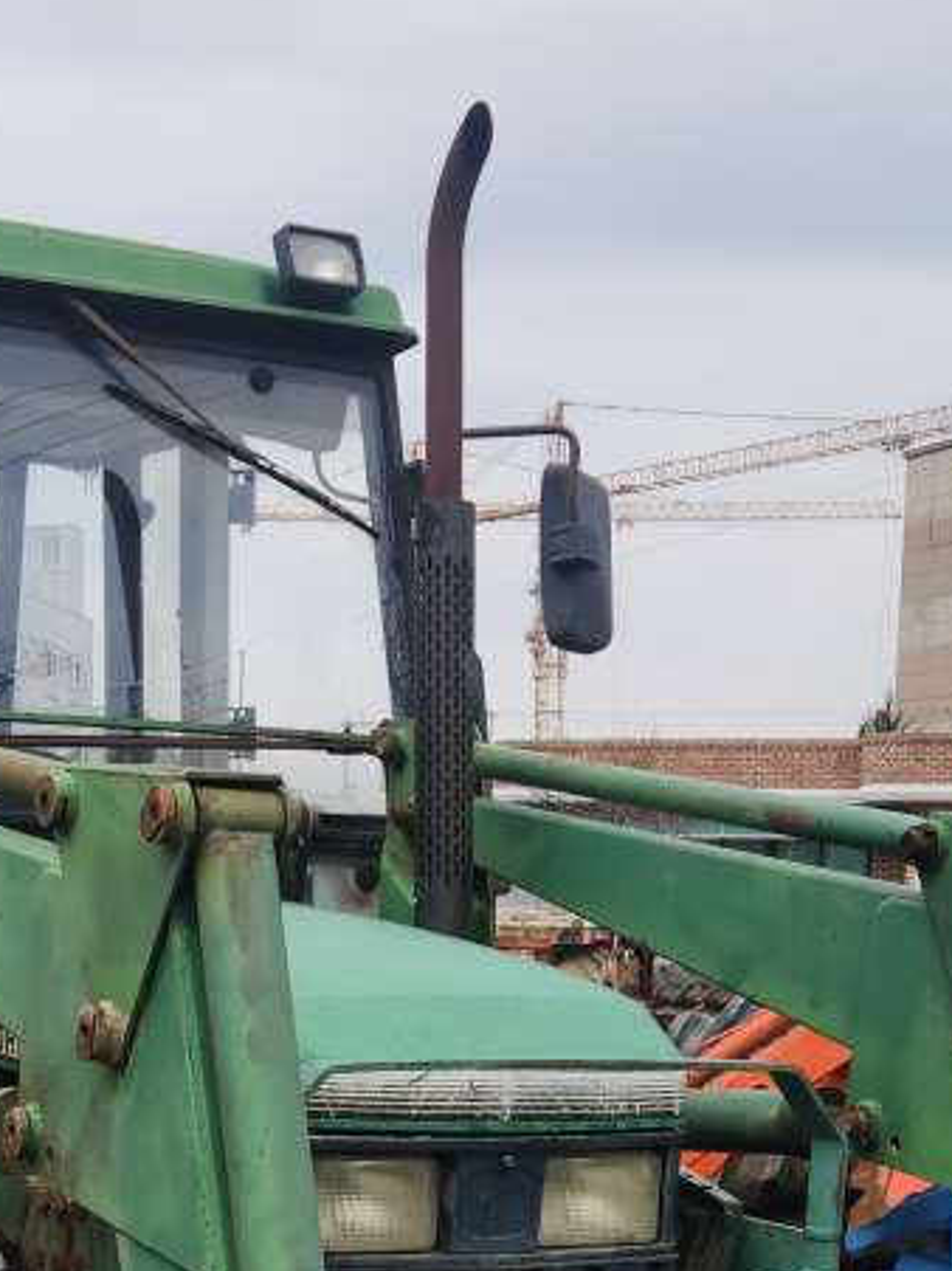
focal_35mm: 68
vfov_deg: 27.7
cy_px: 1089
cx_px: 194
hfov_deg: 21.3
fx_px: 2495
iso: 20
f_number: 1.8
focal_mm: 5.4
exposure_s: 1/832
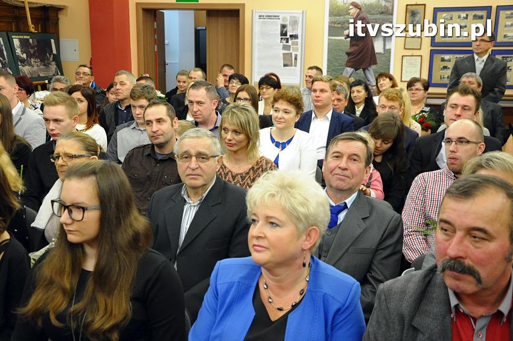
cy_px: 170
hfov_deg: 43.6
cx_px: 256
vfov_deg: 29.8
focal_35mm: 45
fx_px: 641
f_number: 5.6
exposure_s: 1/80
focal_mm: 30
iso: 2500
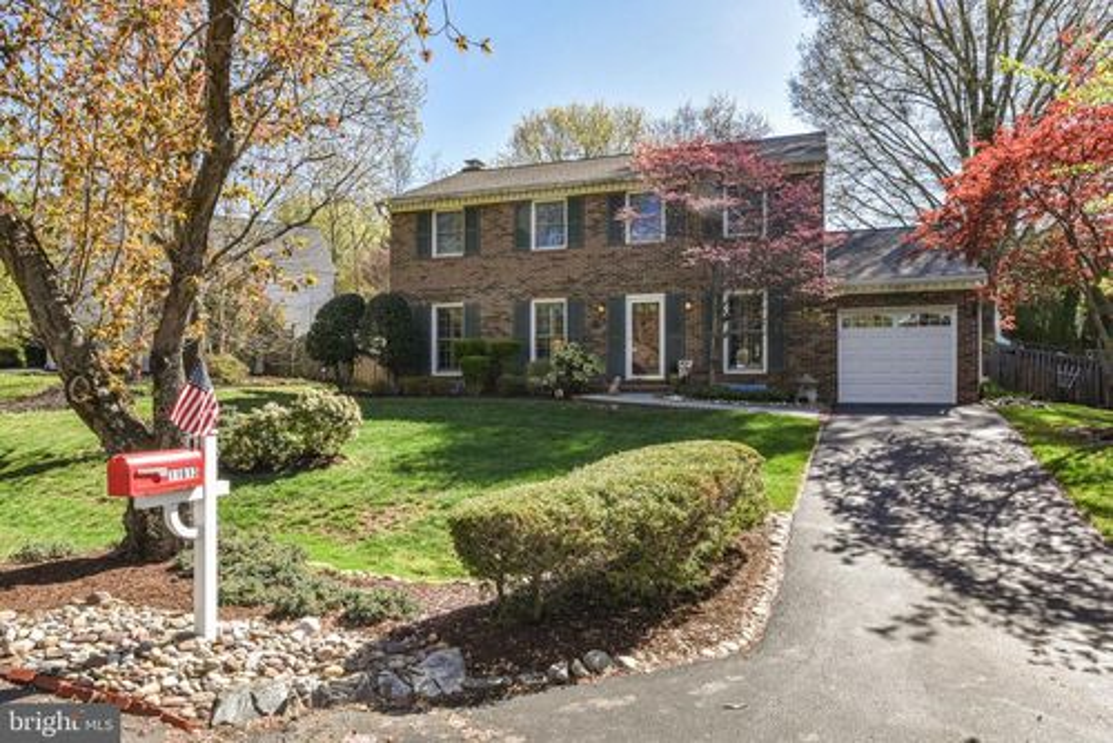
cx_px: 556
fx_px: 711
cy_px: 372
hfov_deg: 76.1
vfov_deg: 55.2
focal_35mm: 23
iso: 800
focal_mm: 23
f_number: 18
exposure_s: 1/200
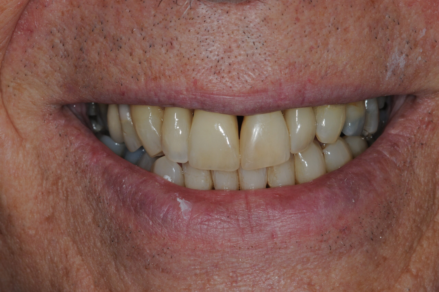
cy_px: 146
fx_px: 1918
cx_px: 220
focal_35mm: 158
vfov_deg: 8.7
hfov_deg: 13.1
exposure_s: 1/60
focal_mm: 105
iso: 200
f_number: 14
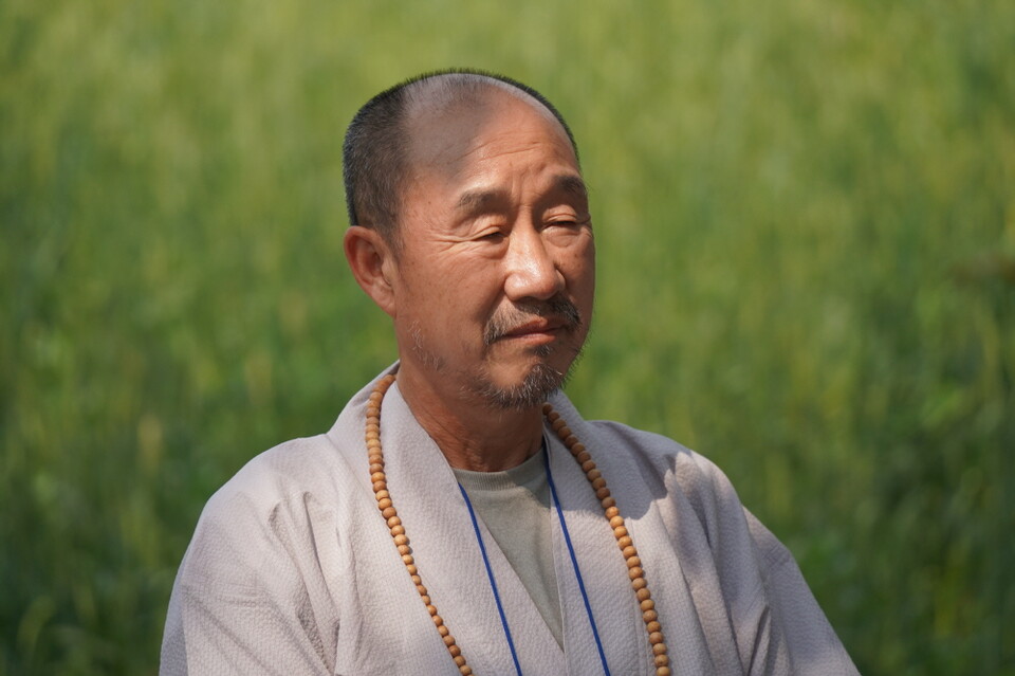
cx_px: 508
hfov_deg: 10.3
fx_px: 5636
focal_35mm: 200
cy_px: 338
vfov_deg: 6.9
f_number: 5.6
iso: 100
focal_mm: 200
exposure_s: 1/250
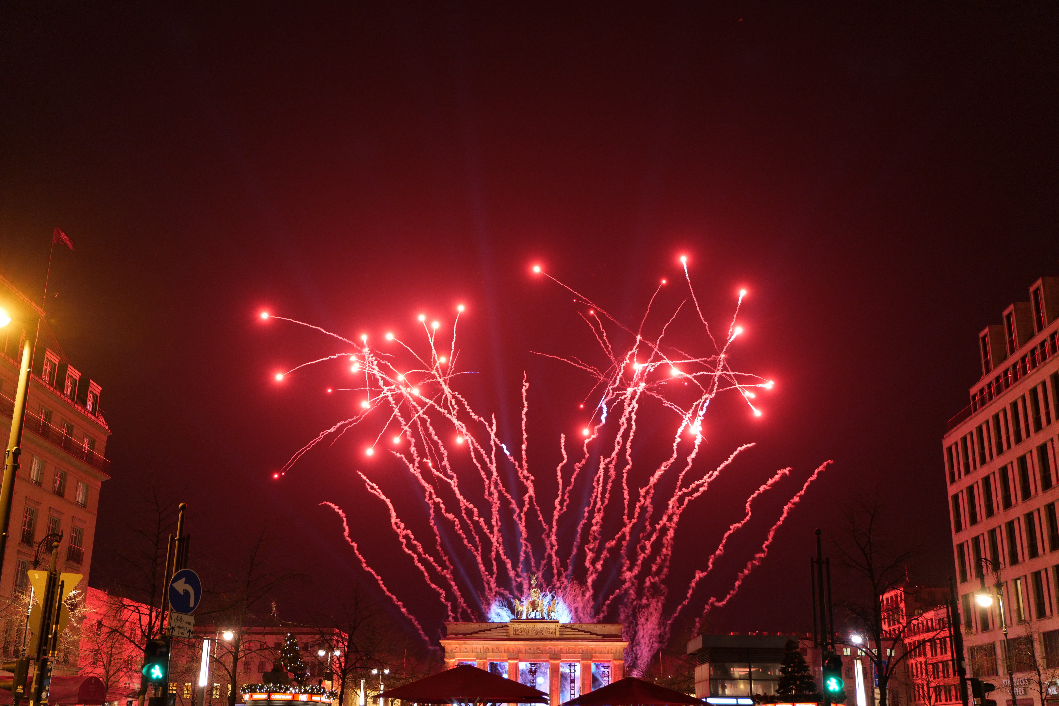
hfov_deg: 49.5
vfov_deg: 34.2
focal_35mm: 39
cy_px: 353
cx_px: 530
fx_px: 1147
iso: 3200
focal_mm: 39
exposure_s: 1/50
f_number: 2.8
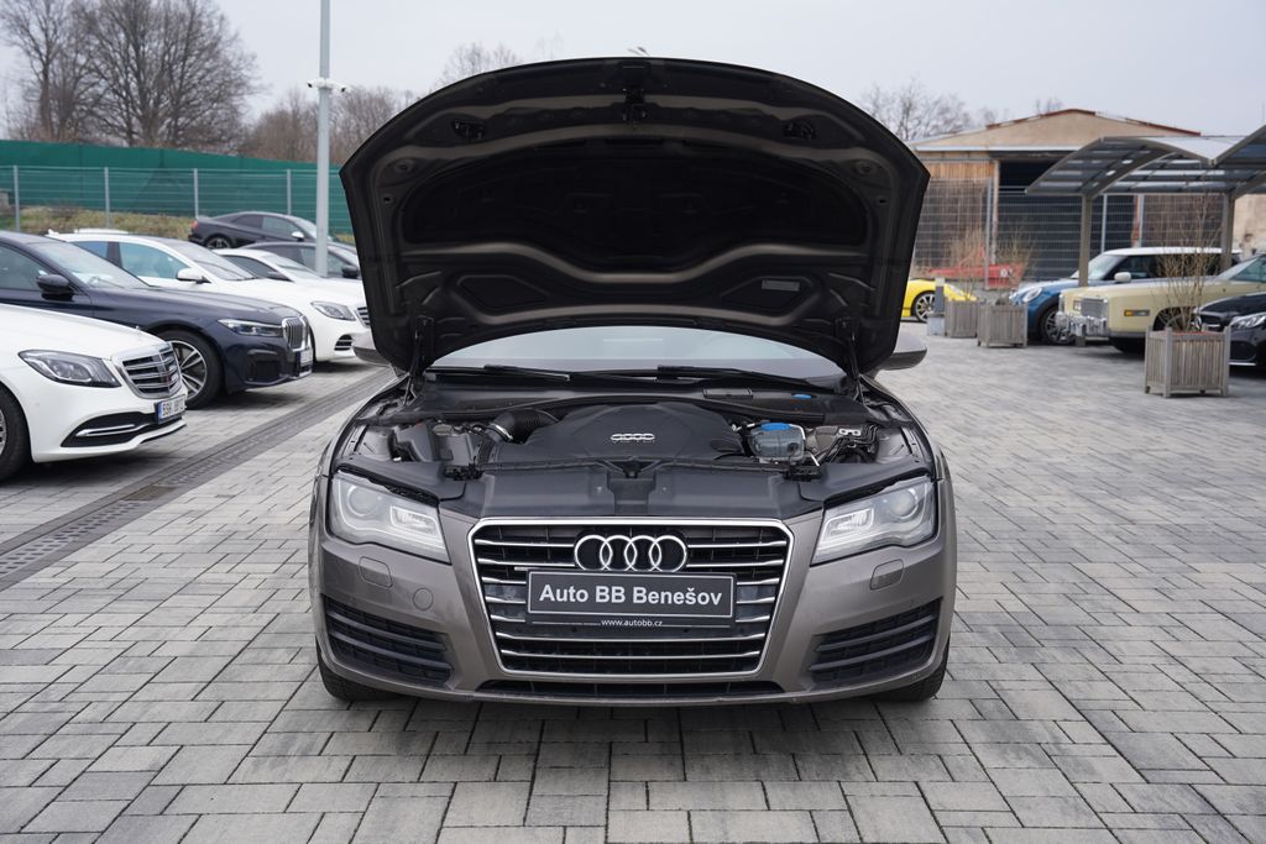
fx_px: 1442
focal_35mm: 41
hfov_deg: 47.4
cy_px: 422
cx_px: 633
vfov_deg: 32.6
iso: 100
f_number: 5
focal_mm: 41
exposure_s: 1/160
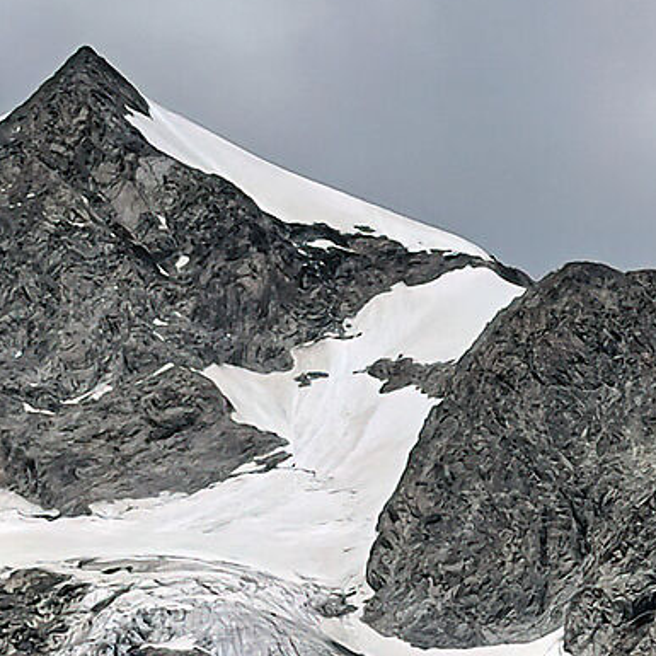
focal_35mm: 353
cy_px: 1017
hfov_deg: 4.9
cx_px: -220
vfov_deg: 4.9
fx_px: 7568
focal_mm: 7.5
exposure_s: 1/2597
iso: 20
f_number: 2.2
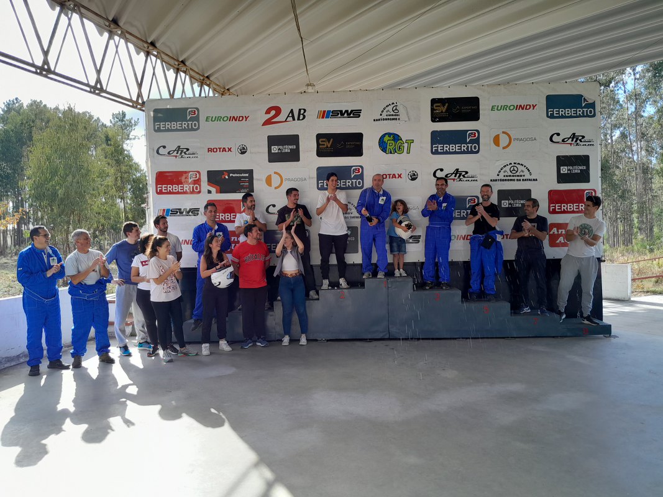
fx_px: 498
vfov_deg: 53.1
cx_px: 332
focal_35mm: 26
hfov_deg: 67.3
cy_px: 248
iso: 40
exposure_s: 1/100
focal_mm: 3.98
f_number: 1.8
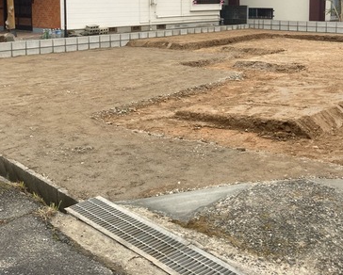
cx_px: 195
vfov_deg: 30.6
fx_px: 488
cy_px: 51
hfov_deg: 38.7
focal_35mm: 48
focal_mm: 3.99
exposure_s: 1/245
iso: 20
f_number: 1.8
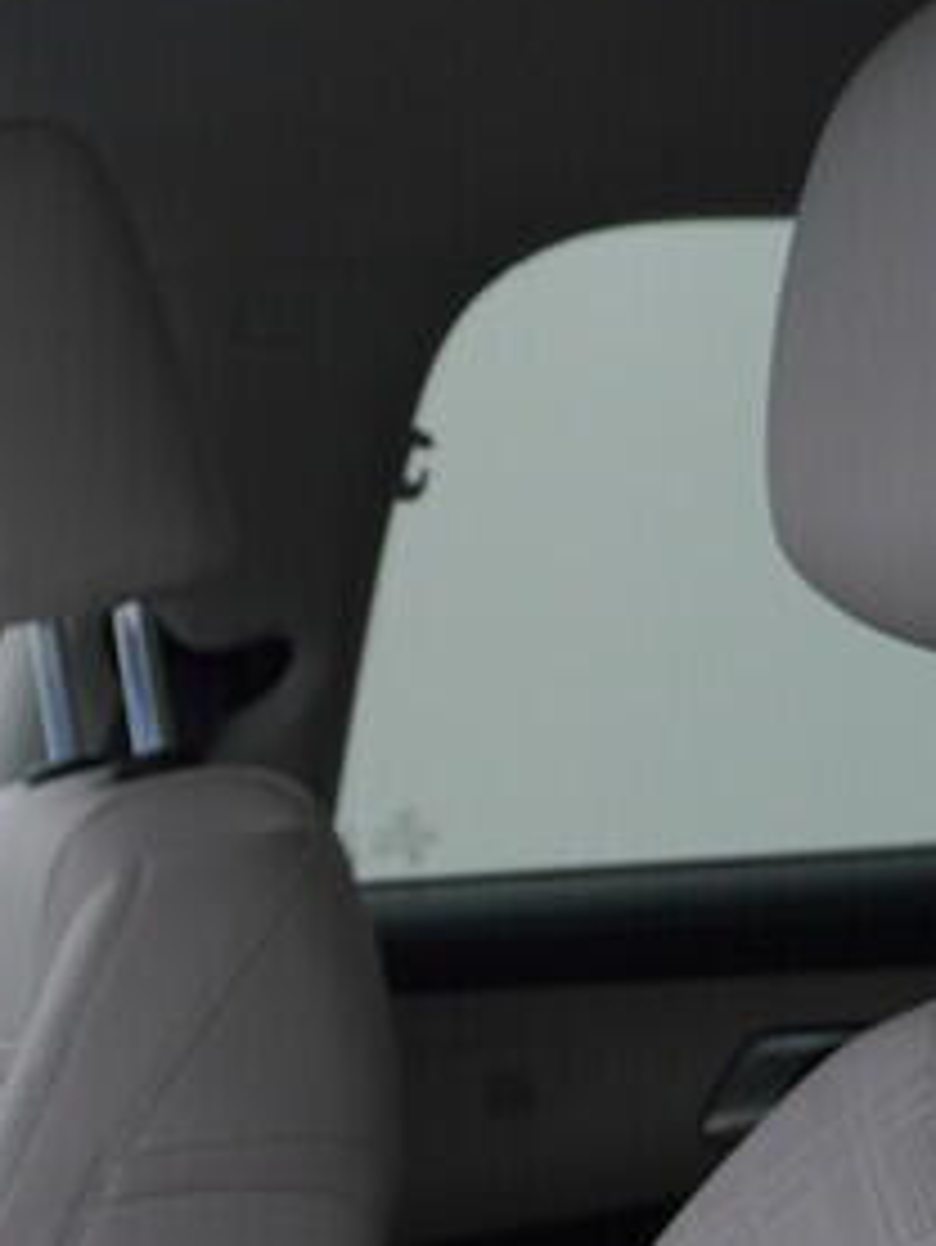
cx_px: -850
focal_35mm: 128
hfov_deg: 10.7
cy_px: 1181
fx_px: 4611
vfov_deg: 15.2
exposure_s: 1/80
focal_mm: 24
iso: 125
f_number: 4
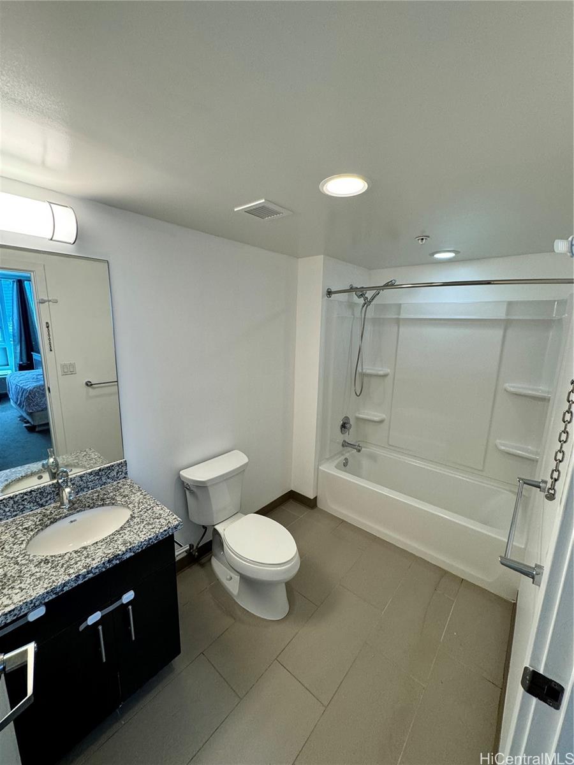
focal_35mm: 14
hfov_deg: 85.7
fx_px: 310
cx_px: 287
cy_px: 382
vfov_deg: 102.1
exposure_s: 1/120
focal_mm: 2.22
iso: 160
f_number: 2.2
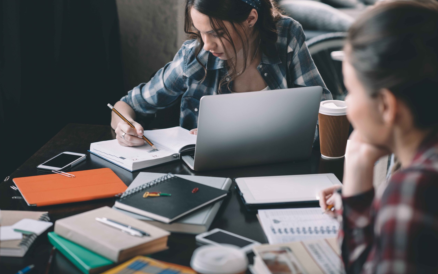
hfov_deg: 23.8
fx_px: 1039
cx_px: 218
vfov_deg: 15.0
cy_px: 147
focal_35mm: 87
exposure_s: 1/160
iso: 500
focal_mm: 85
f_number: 2.8
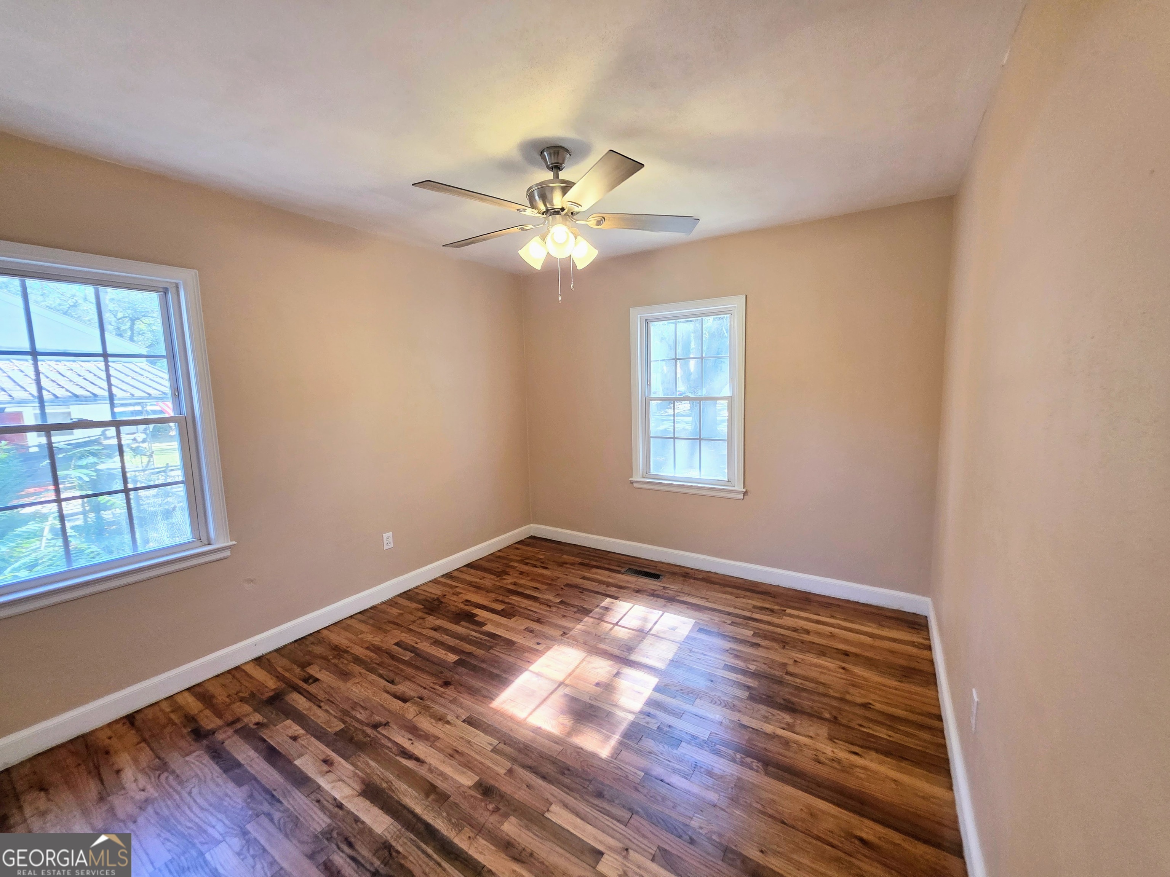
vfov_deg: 89.9
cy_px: 438
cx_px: 585
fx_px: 439
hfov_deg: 106.2
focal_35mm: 13
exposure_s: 1/120
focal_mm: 2.2
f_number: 1.9
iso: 160
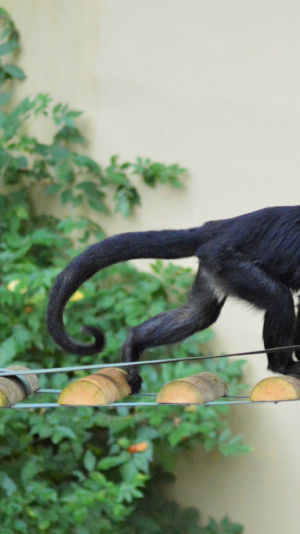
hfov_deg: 4.6
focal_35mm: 263
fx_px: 3723
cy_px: 256
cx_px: 359
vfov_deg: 8.2
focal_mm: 100
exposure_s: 1/2000
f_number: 4.5
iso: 6400
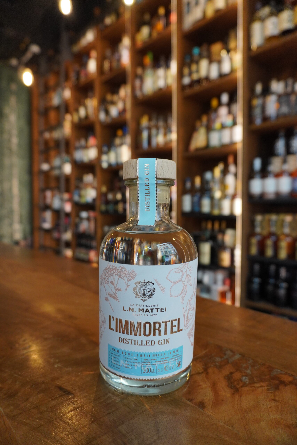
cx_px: 148
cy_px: 222
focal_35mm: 24
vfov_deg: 73.7
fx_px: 297
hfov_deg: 53.1
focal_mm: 16
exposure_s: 1/160
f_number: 4
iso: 1000
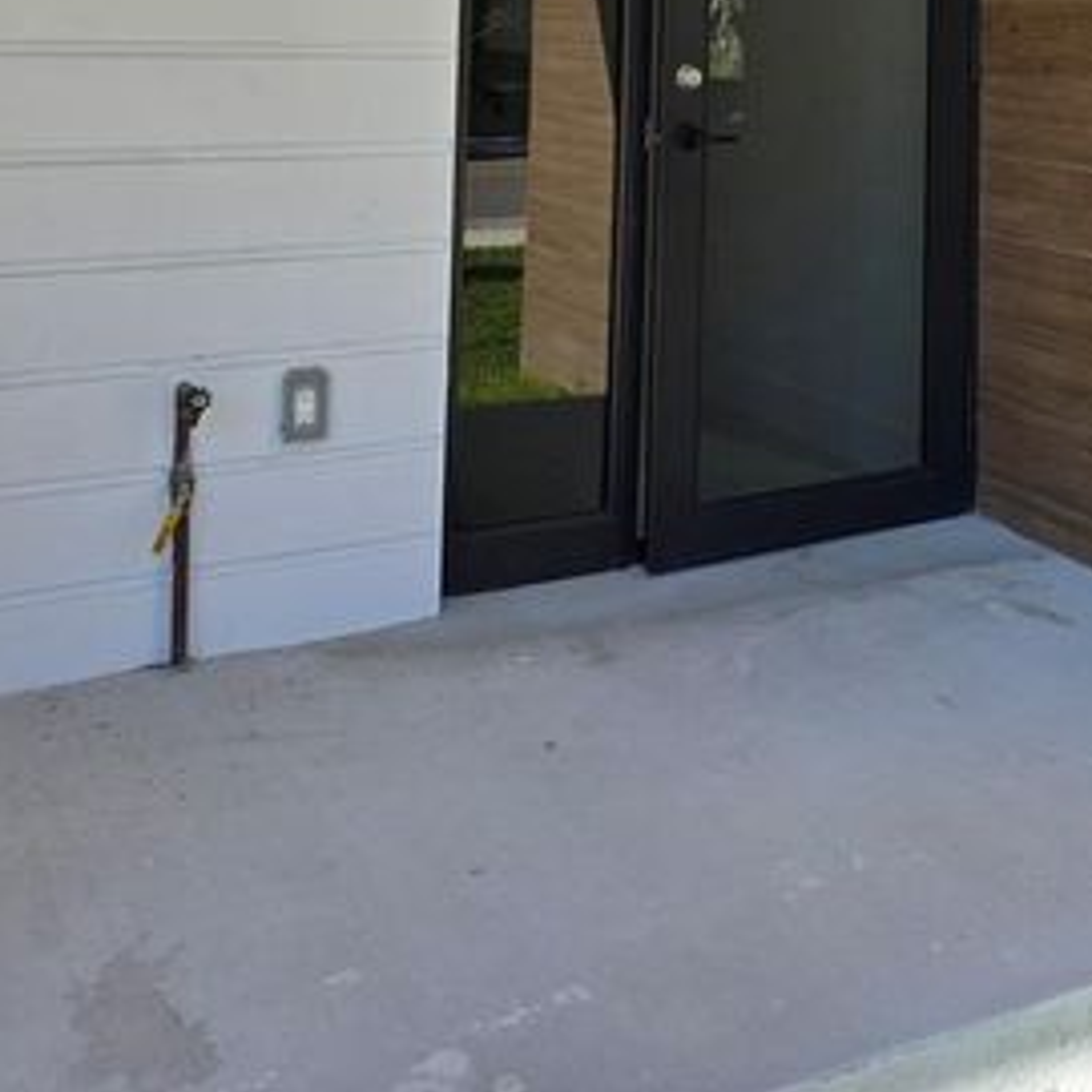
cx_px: 903
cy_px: -75
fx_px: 1785
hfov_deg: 32.9
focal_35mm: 50
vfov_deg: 30.8
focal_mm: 6.3
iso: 12
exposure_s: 1/358
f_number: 1.7
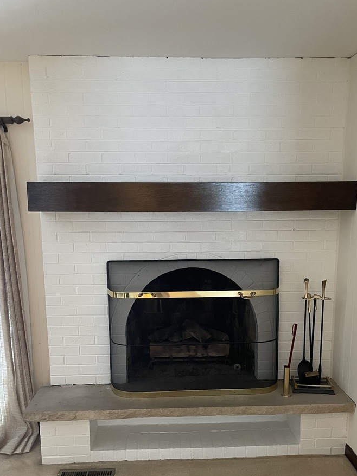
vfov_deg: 56.3
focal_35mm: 32
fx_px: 440
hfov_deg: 44.1
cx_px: 189
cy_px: 290
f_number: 1.6
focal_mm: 4.2
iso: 400
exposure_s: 1/60
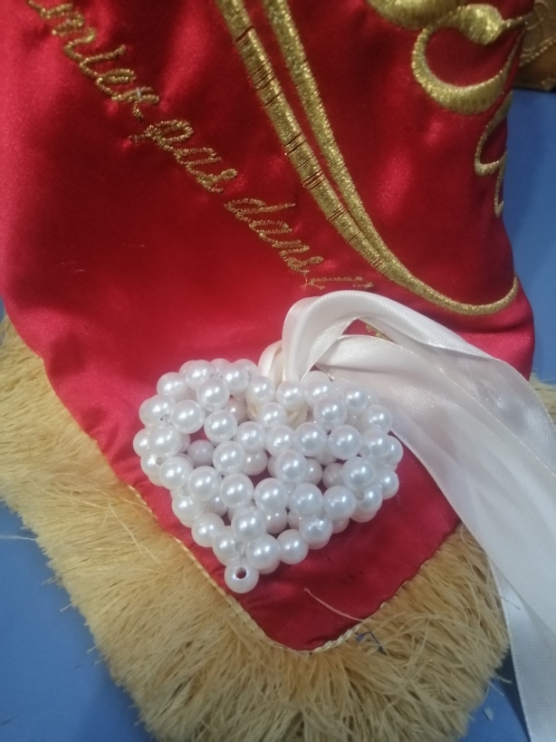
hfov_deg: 53.1
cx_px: 278
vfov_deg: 67.3
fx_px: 557
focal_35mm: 26
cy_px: 371
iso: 640
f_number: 1.8
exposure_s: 1/50
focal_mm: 3.96
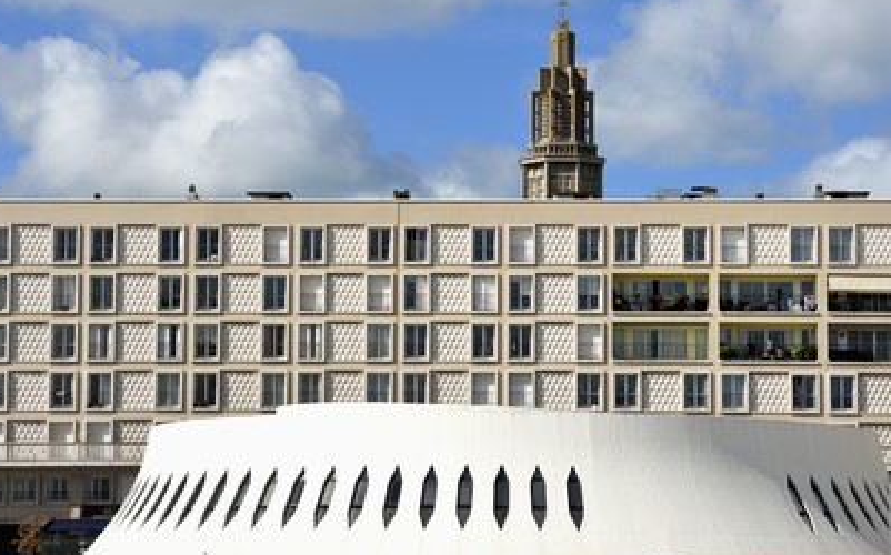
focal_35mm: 109
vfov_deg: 12.0
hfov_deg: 19.1
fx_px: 2645
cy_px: 284
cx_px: 433
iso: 200
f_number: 16
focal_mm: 102
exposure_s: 1/320
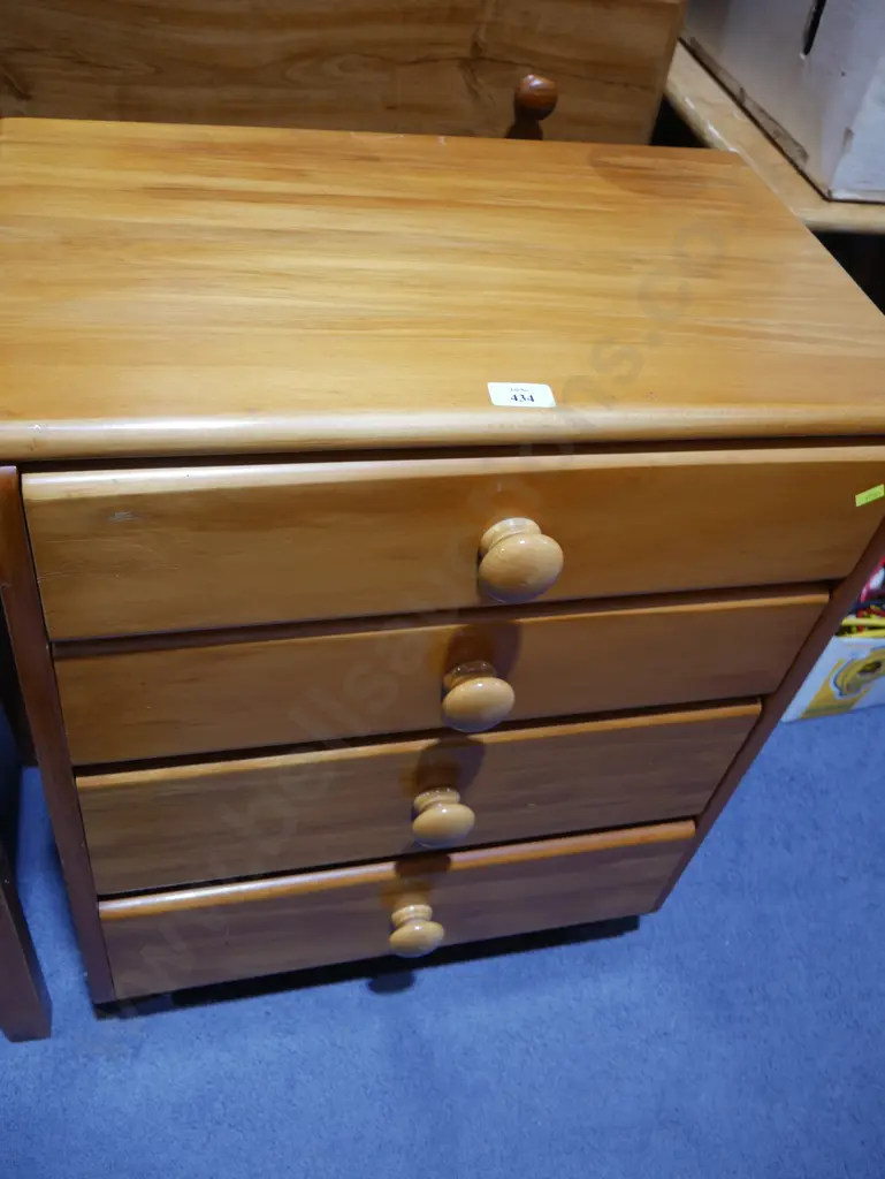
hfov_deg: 46.8
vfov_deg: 59.9
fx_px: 1022
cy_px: 590
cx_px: 442
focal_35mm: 30
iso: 320
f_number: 3.6
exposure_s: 1/60
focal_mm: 15
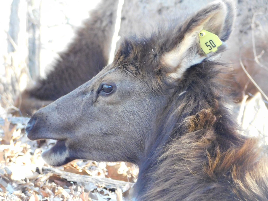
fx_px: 3050
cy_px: 100
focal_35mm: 394
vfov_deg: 3.8
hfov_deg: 5.0
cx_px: 134
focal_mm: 70
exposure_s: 1/50
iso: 800
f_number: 5.9
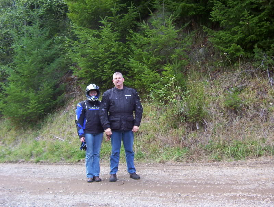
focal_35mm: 36
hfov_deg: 51.2
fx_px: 286
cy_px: 104
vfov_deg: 39.8
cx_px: 137
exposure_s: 1/85.7
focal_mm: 5.54
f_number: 2.76
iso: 100
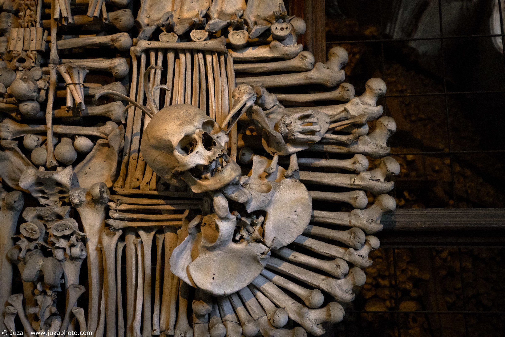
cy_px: 168
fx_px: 505
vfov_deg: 36.9
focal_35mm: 36
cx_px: 252
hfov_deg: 53.1
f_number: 4
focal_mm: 24
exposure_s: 1/58
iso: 6400
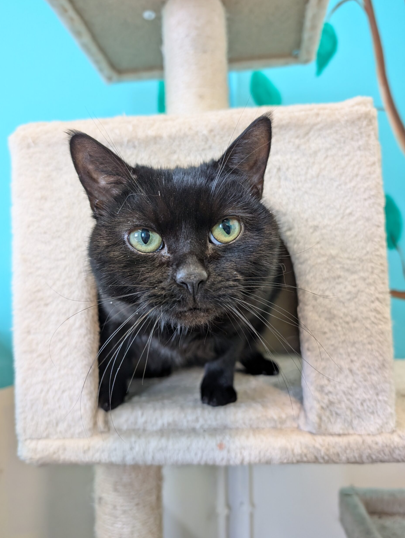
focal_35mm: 25
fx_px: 389
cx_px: 196
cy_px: 272
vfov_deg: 69.3
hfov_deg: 55.0
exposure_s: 1/100
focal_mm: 6.9
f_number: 1.68
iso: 273
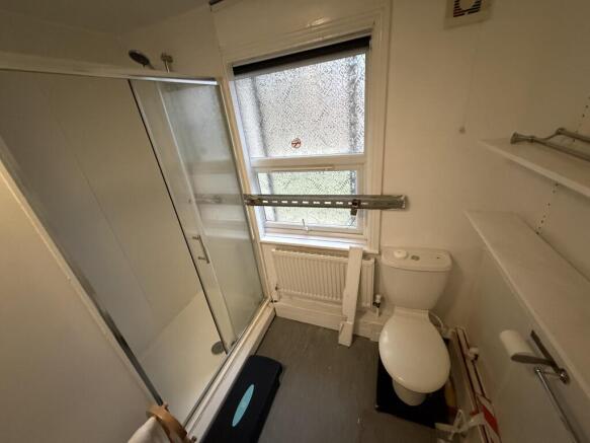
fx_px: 239
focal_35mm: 14
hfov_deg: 102.1
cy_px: 222
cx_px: 295
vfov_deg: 85.7
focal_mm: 2.22
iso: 800
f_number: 2.2
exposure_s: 1/50
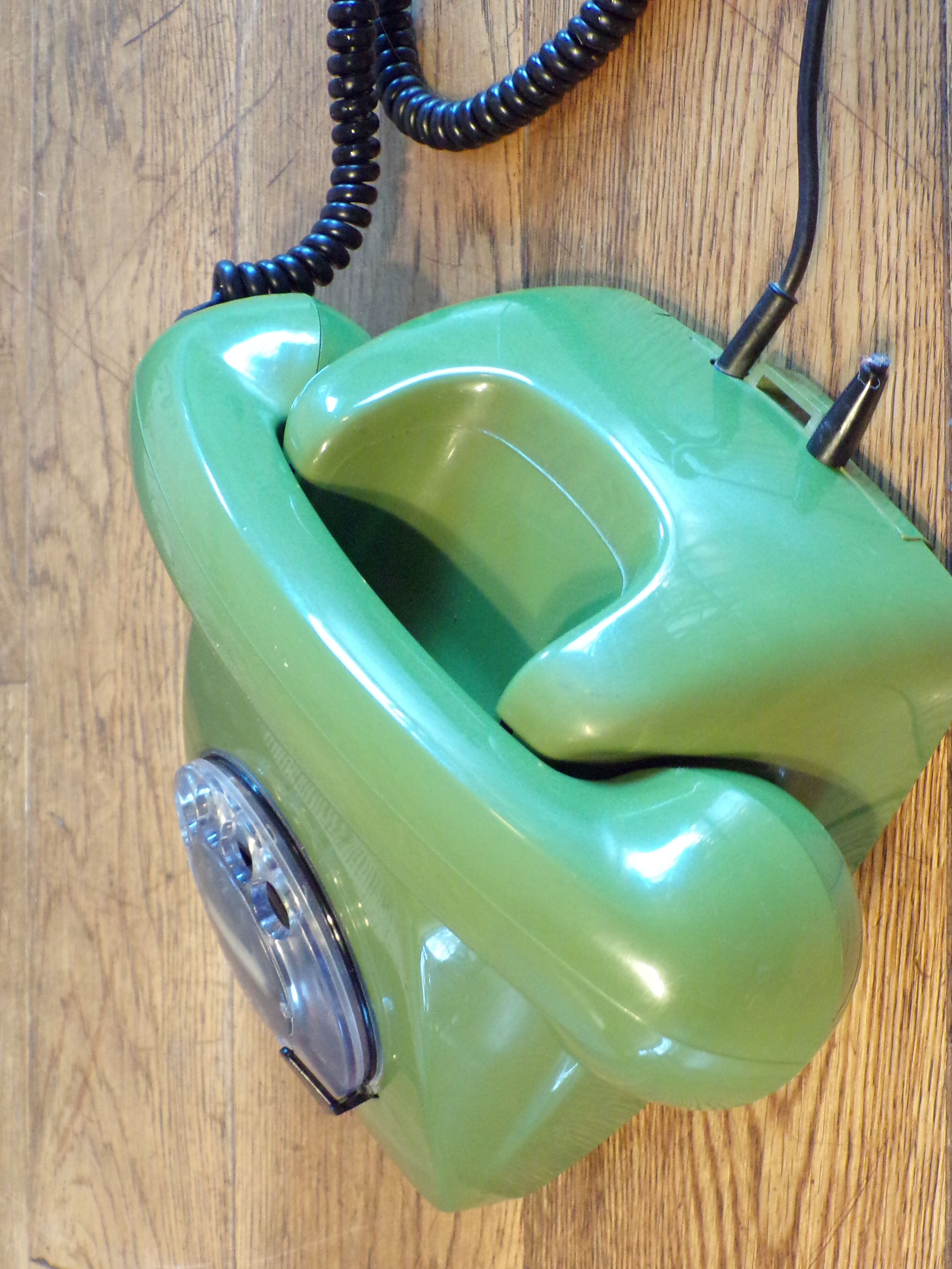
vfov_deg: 43.8
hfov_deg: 33.5
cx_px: 547
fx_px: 1577
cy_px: 708
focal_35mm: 43
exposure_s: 1/17
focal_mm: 6.6
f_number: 3.3
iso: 576
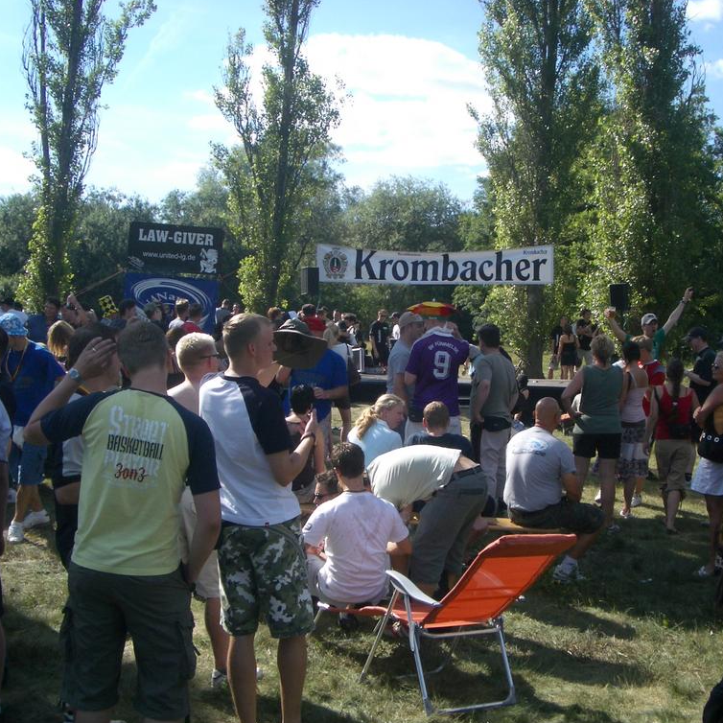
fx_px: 992
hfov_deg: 40.0
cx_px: 408
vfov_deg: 40.0
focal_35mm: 42
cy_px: 365
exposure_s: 1/320
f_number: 4.3
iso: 50
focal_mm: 5.8
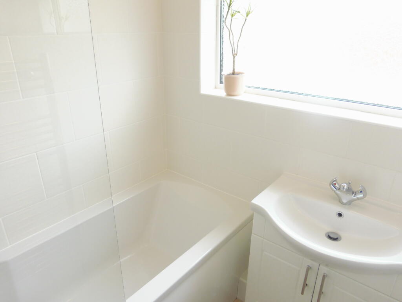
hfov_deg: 69.4
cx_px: 201
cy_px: 151
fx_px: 290
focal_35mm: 25
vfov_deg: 54.9
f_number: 3.3
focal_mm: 4.3
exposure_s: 1/60
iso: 100
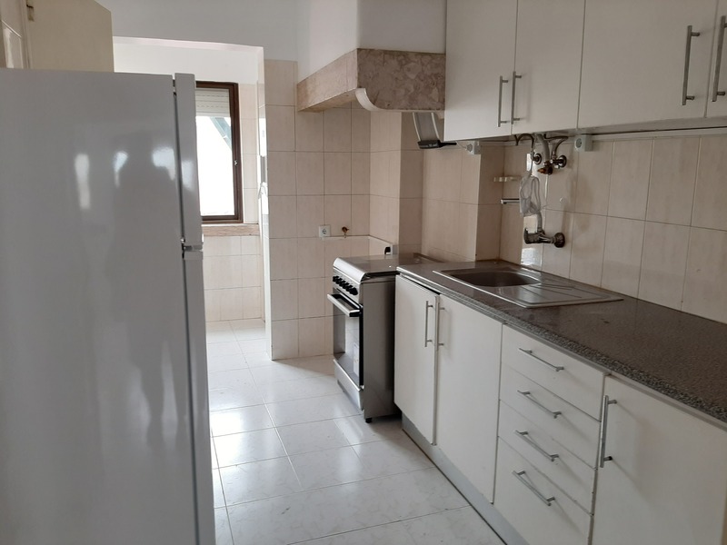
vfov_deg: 51.4
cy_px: 272
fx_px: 567
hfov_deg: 65.3
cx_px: 364
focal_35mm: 27
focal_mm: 3.93
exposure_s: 1/50
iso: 50
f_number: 1.7
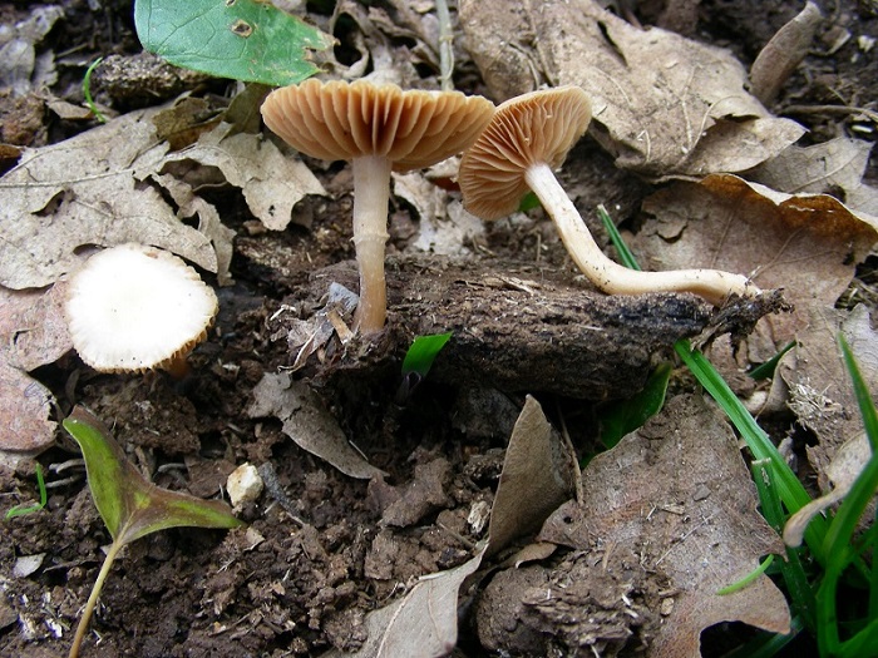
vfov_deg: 37.7
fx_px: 964
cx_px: 439
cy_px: 329
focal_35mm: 38
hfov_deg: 49.0
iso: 50
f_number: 3.5
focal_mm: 6.3
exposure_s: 1/42.3
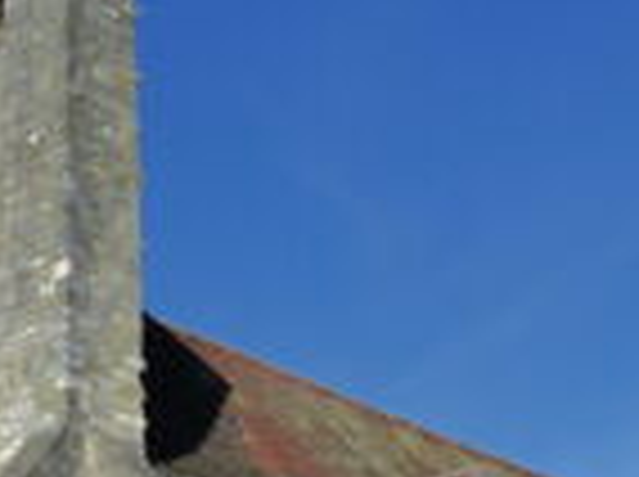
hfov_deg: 21.1
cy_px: 513
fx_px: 1714
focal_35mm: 93
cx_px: 279
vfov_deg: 15.5
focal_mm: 5.9
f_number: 2.8
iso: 200
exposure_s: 1/2000
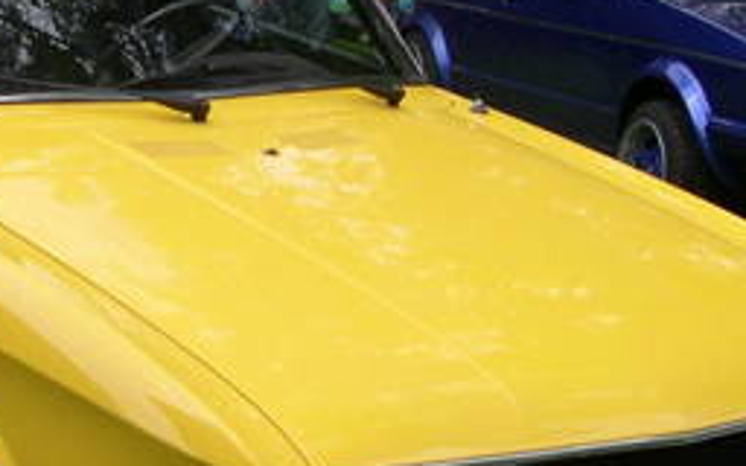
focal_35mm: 126
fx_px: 2562
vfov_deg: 10.4
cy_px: 230
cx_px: 50
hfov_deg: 16.3
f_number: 7.6
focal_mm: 8
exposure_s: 1/137
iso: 100
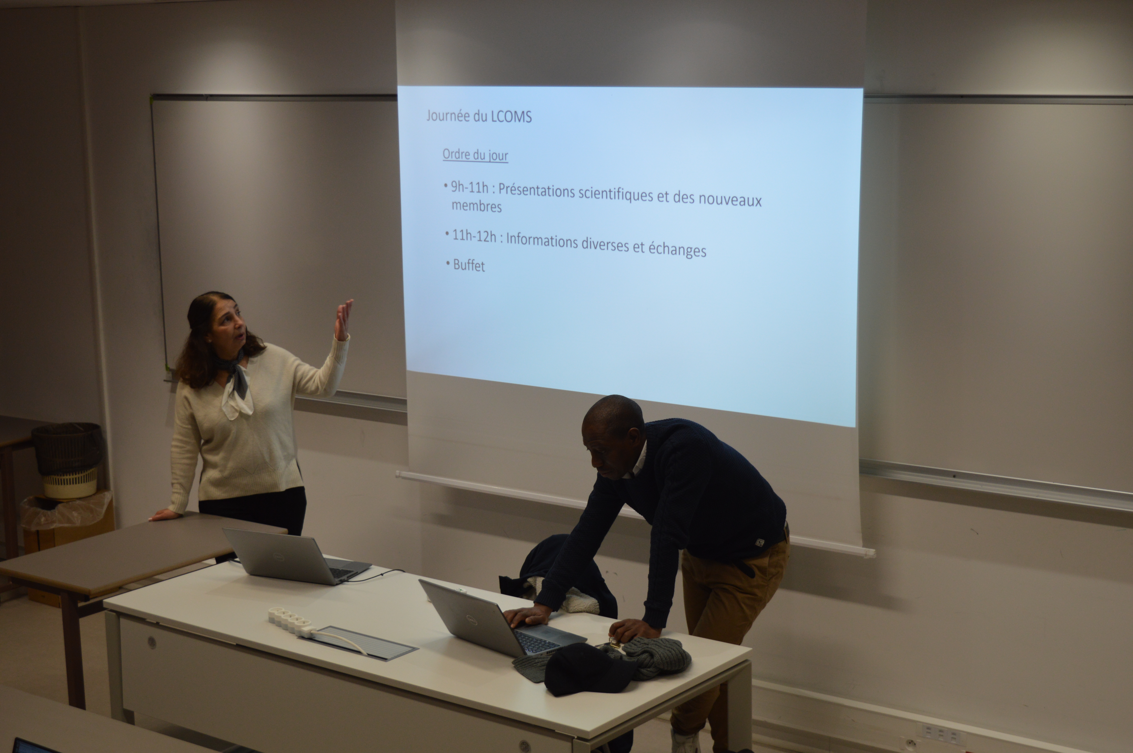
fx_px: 1792
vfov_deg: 23.7
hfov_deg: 35.1
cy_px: 376
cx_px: 566
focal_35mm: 57
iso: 400
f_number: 4.8
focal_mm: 38
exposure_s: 1/100
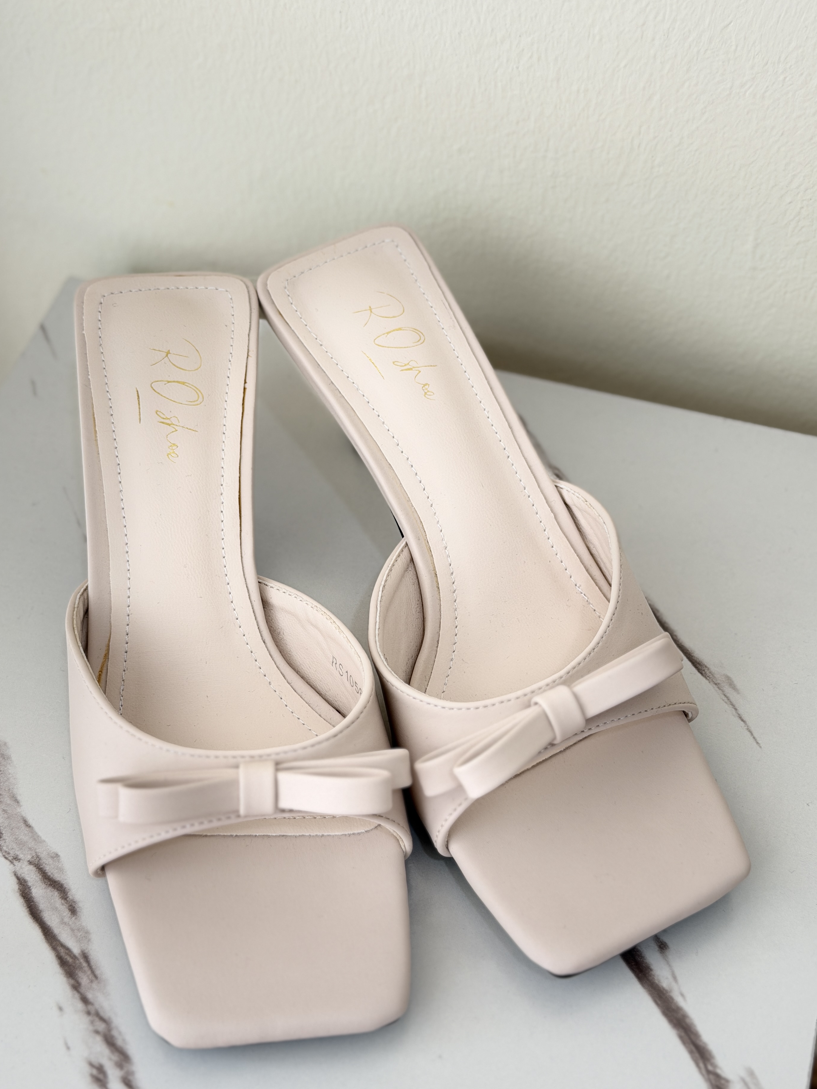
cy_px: 576
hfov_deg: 27.5
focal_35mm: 53
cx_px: 381
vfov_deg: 36.2
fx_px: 1668
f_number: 1.78
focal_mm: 6.76
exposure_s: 1/241
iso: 64
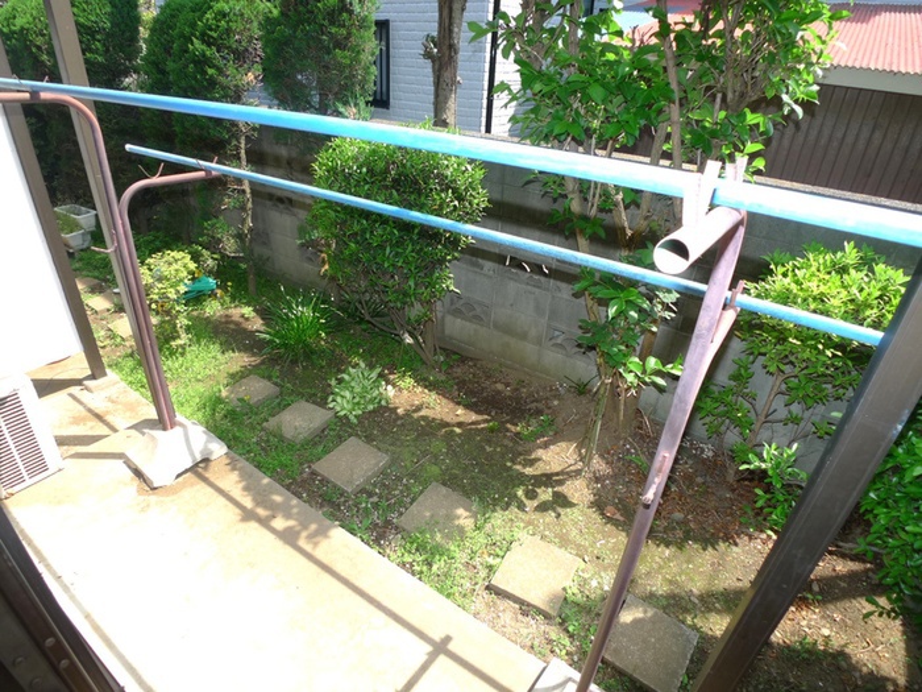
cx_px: 461
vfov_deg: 56.8
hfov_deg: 71.6
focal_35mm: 24
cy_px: 346
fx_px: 639
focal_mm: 5.1
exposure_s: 1/400
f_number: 2.8
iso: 100
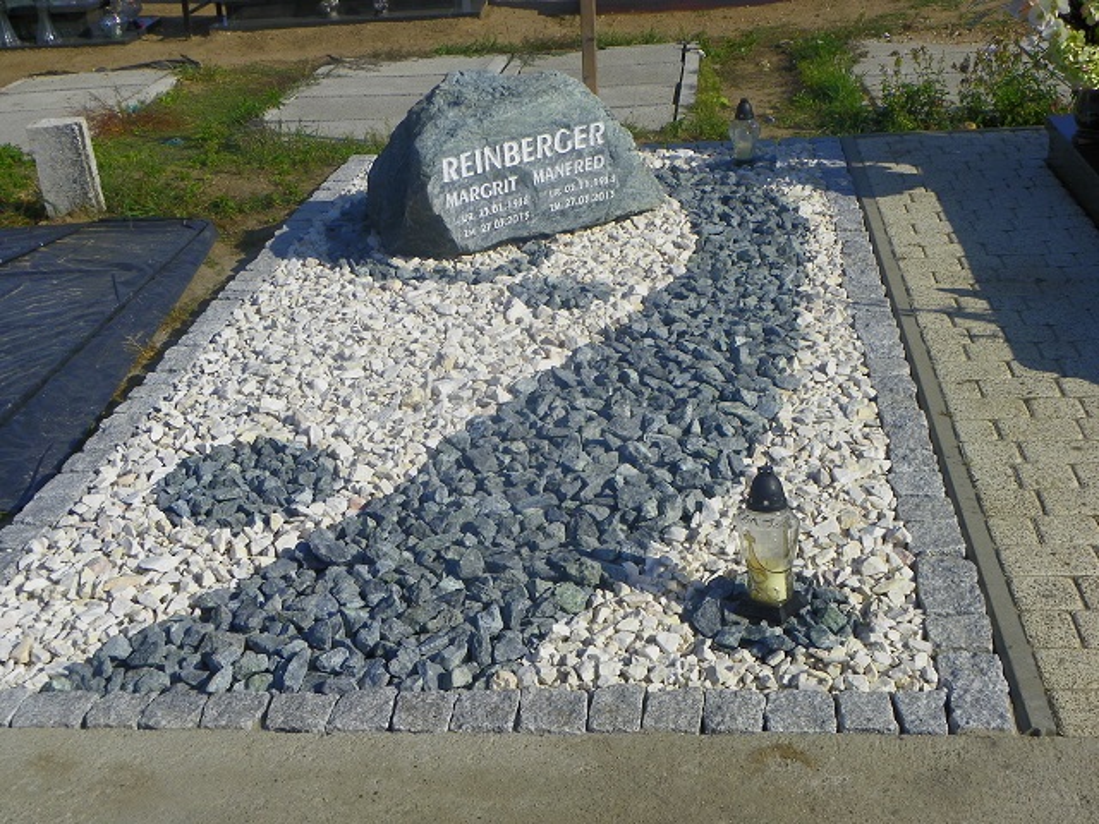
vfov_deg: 30.3
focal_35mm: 48
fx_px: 1524
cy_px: 412
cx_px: 550
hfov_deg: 39.7
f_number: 5.6
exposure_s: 1/400
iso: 64
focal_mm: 8.5
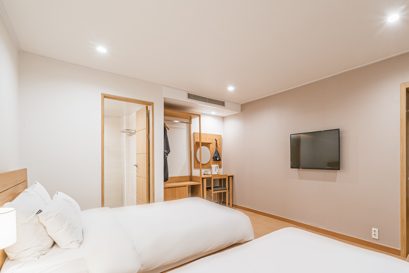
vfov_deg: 67.8
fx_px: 193
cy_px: 189
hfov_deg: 90.9
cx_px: 262
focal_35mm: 17
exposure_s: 1/1.67
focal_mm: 12
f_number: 10
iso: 400
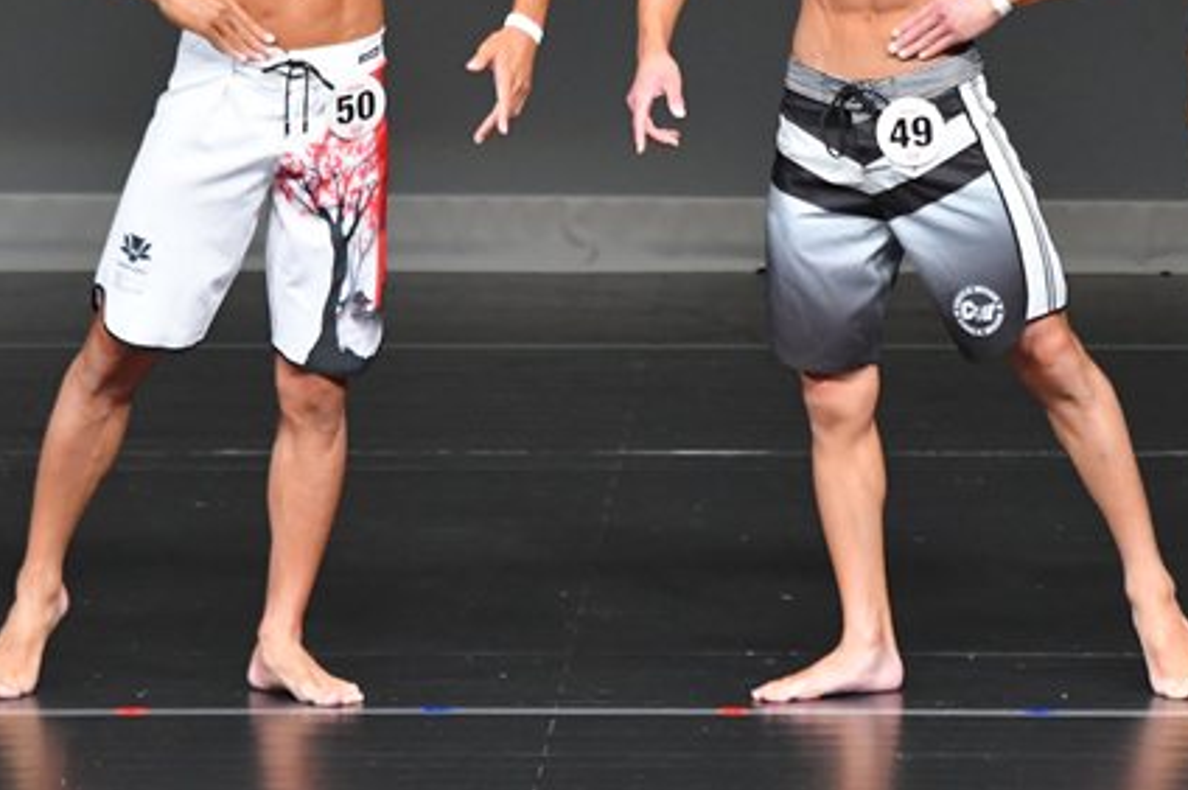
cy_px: 101
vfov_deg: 2.4
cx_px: 789
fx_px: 18993
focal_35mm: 576
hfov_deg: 3.6
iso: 4000
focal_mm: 210
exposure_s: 1/400
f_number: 5.6
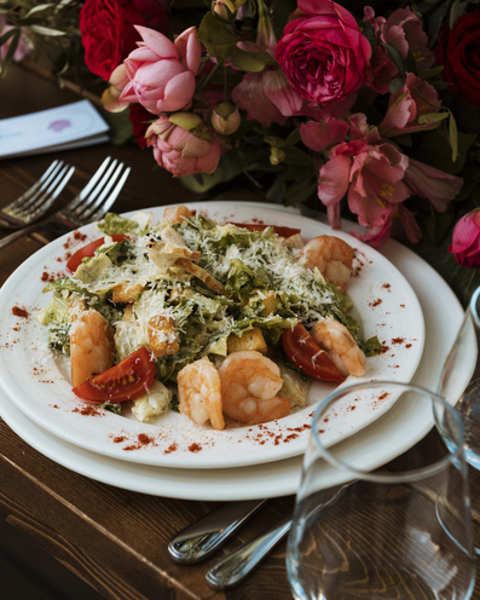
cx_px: 260
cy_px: 301
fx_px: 1775
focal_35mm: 100
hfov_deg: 15.4
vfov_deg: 19.2
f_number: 4
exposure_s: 1/200
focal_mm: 70
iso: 200
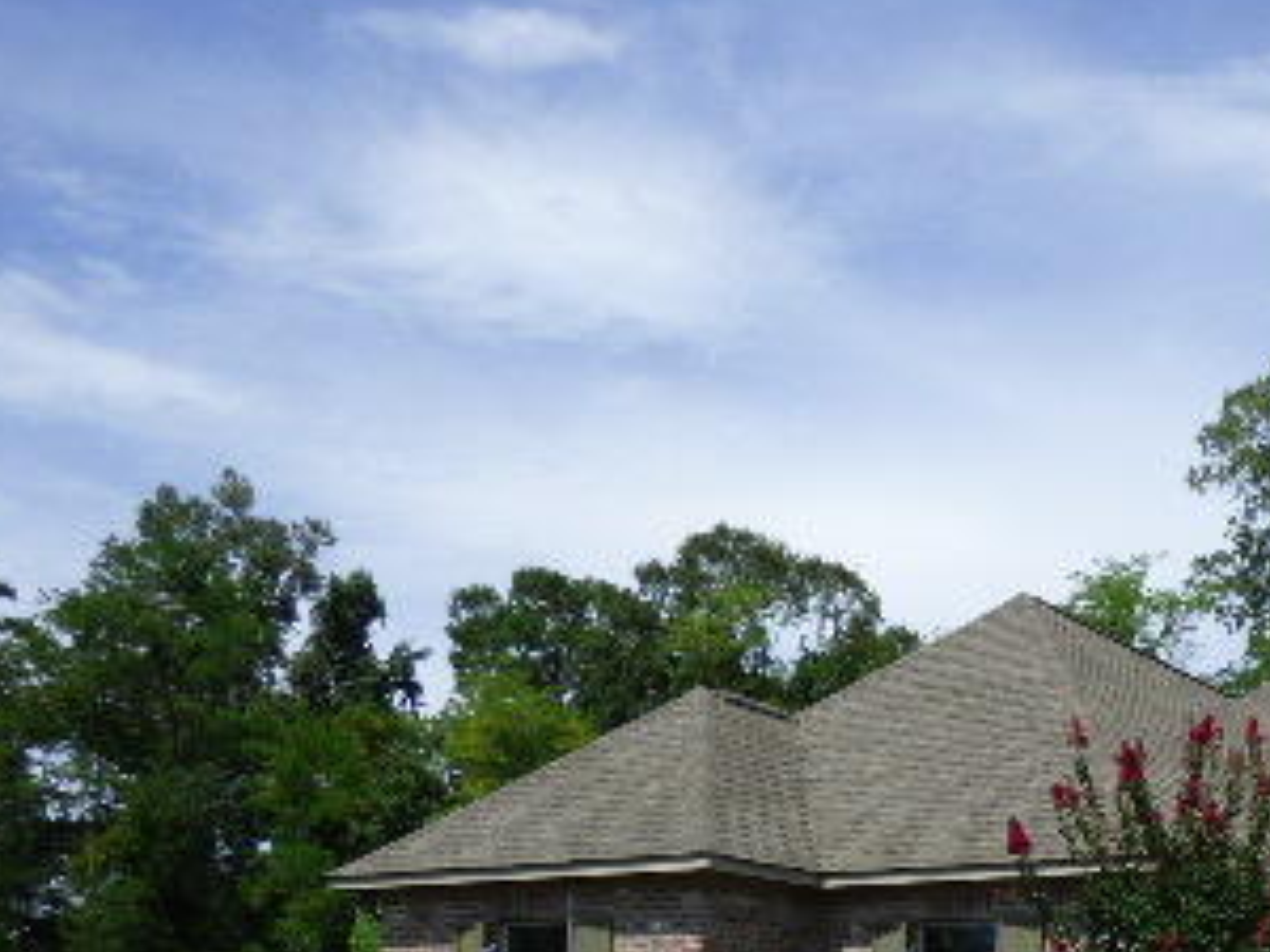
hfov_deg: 36.5
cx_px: 1257
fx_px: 1724
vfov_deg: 29.4
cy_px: 889
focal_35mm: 47
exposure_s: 1/2000
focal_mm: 3.88
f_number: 2.9
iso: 100
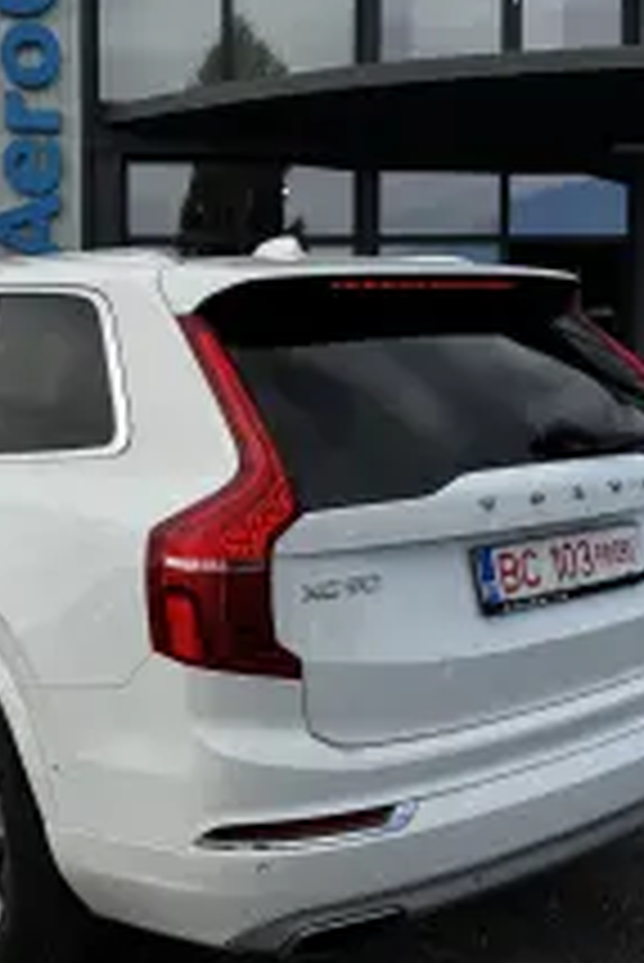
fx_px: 1125
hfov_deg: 31.5
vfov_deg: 46.2
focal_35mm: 42
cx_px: 185
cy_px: 400
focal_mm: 6.76
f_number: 1.78
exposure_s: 1/4310
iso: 80
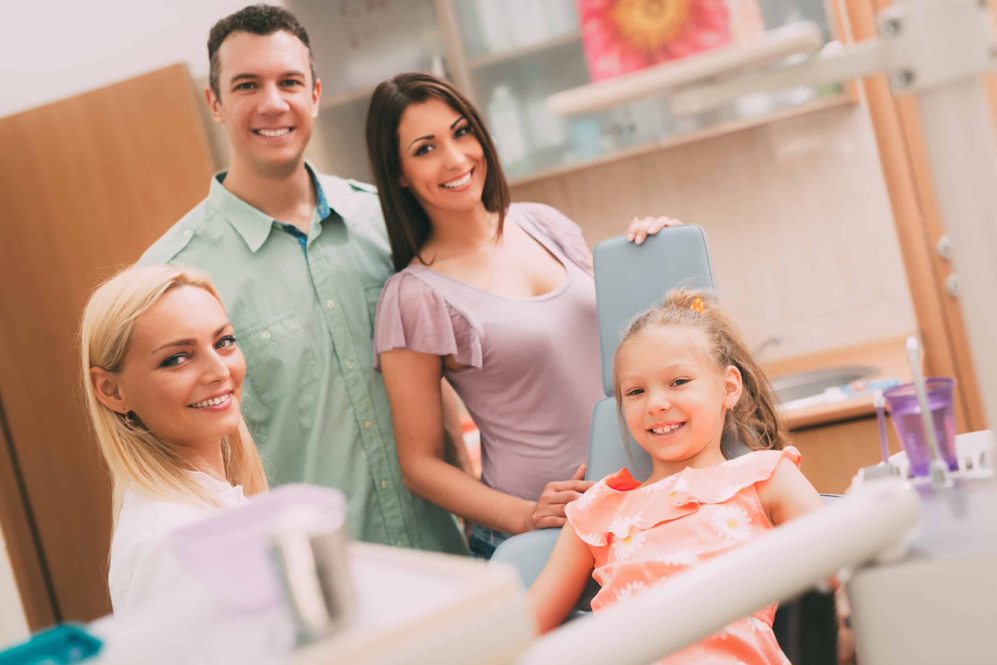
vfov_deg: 27.0
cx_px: 498
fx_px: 1385
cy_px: 332
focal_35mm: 50
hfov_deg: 39.6
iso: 100
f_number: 2
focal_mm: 50
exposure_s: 1/100
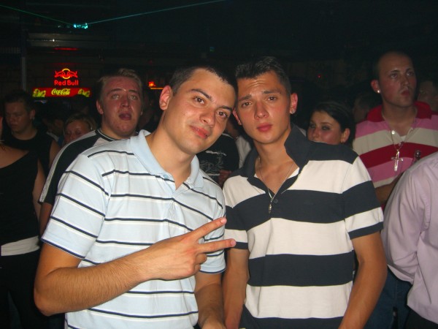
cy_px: 164
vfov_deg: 37.7
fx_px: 481
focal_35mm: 38
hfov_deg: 49.0
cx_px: 219
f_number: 2.8
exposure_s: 1/60
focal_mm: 7.9
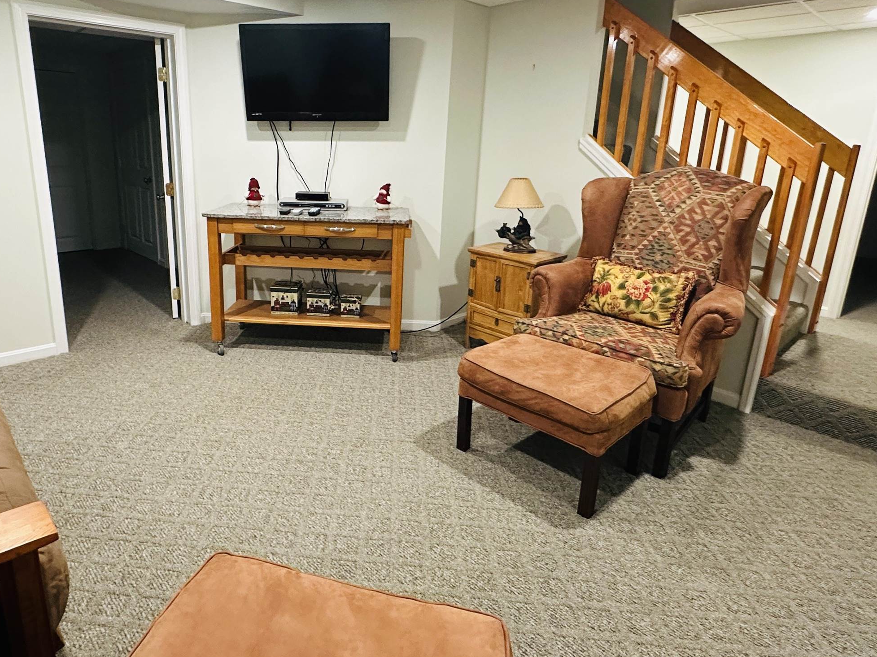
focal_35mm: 22
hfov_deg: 75.7
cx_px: 360
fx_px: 557
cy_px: 283
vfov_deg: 60.8
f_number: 2.2
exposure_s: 1/60
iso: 640
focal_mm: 2.22
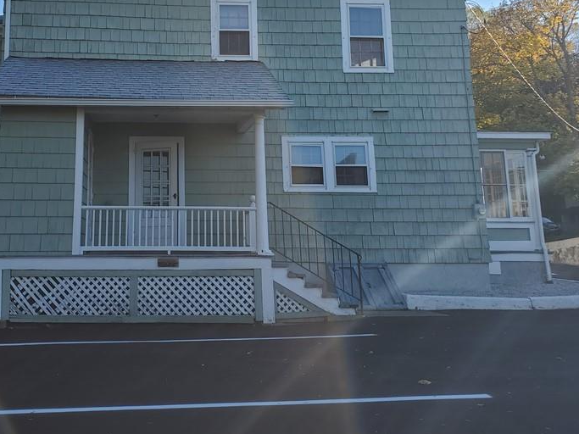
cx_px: 187
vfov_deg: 36.3
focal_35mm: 39
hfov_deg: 47.0
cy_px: 134
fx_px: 652
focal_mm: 4.3
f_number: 2.4
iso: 50
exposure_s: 1/726
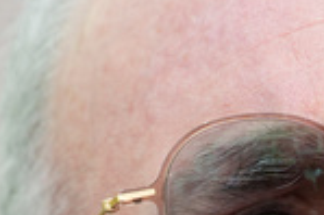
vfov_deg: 1.7
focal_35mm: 789
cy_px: 443
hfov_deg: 2.6
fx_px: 7093
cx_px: 435
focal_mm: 115
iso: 400
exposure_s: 1/320
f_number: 4
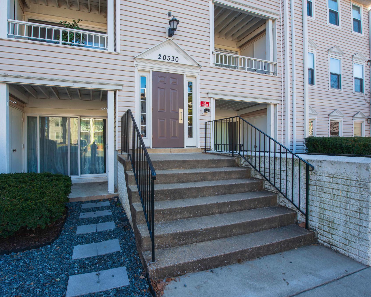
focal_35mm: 16
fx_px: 176
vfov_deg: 80.4
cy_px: 147
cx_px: 157
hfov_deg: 92.4
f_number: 9
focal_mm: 14
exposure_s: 1/100
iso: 280
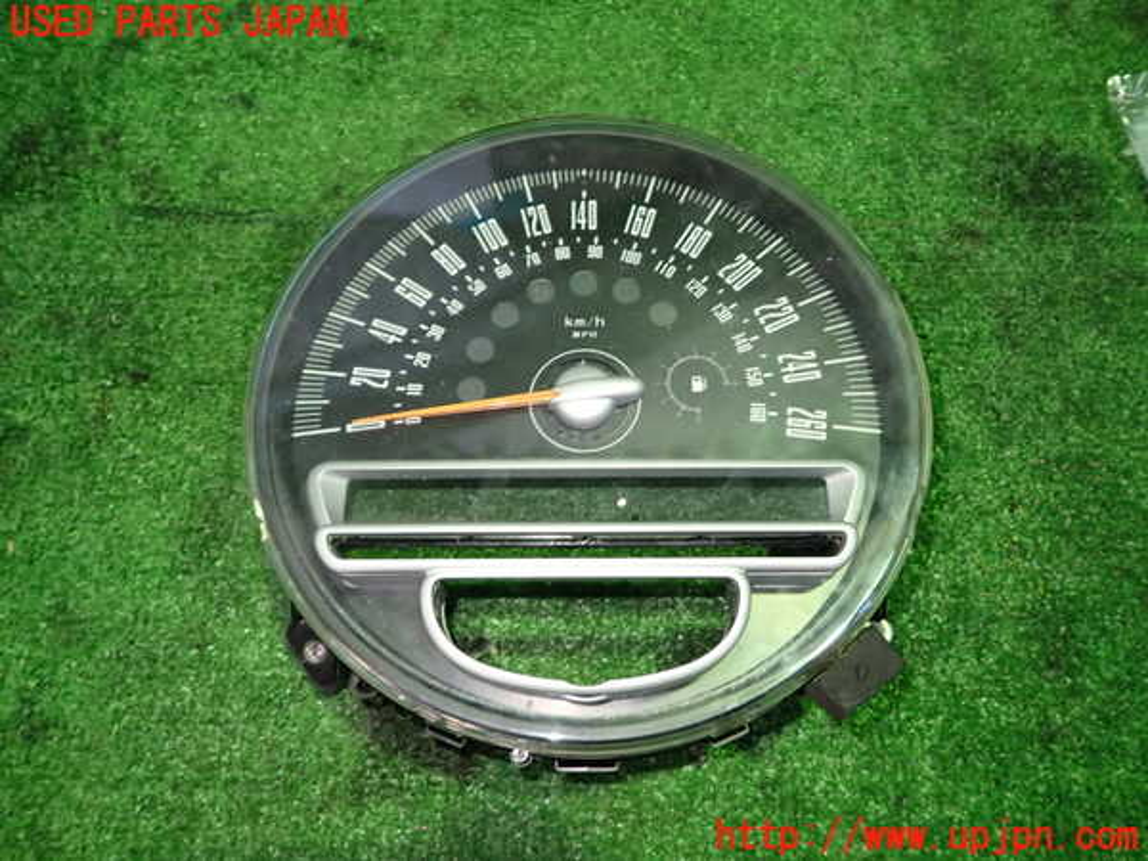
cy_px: 430
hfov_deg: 69.4
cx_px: 574
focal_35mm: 25
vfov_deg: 54.9
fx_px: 829
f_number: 2
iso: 400
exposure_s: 1/30
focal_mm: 4.5
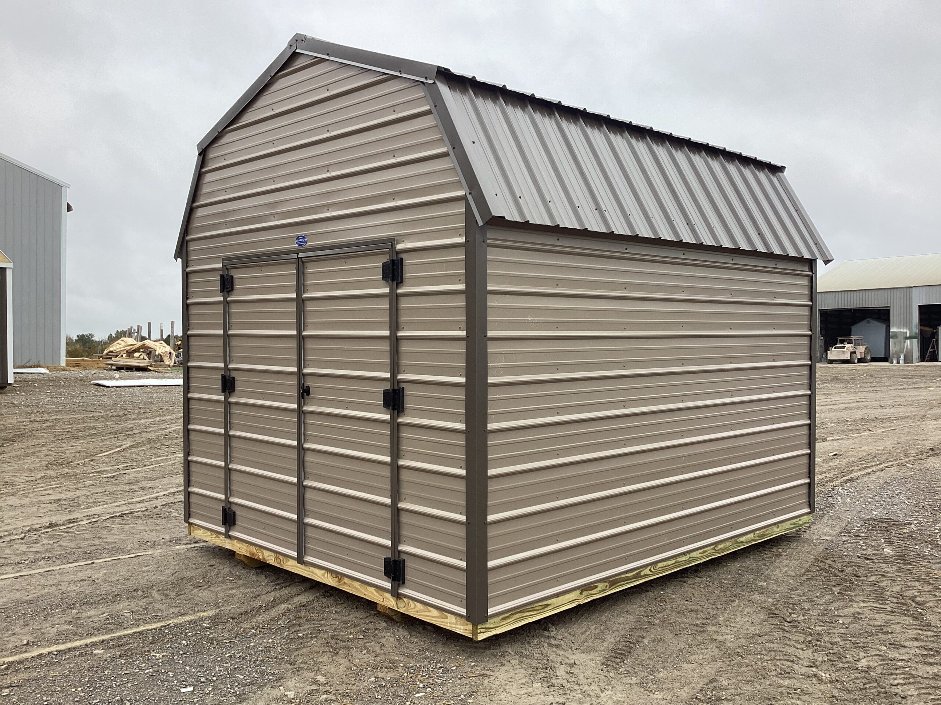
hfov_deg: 58.4
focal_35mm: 31
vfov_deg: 45.4
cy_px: 352
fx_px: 843
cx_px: 470
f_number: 2.4
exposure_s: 1/120
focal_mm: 3.3
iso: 25
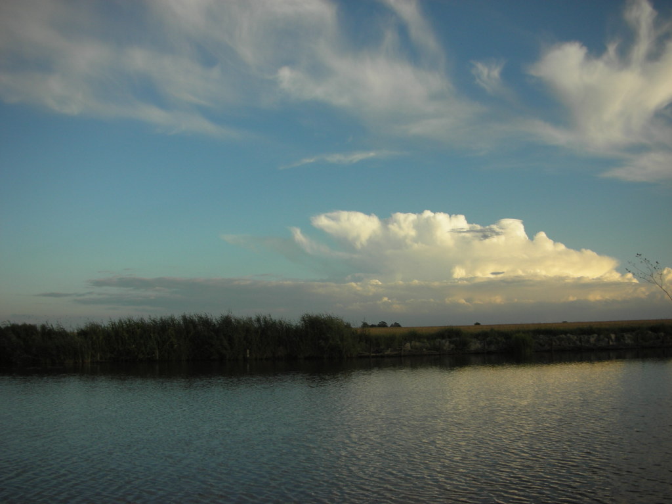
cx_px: 336
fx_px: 679
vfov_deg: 40.7
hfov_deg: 52.6
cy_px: 252
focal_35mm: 35
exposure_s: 1/68.2
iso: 50
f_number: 8.5
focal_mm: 5.8
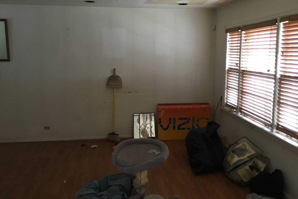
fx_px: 273
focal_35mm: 33
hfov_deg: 57.2
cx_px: 152
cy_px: 88
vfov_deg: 39.9
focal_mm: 3.3
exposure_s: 1/30
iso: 160
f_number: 2.4
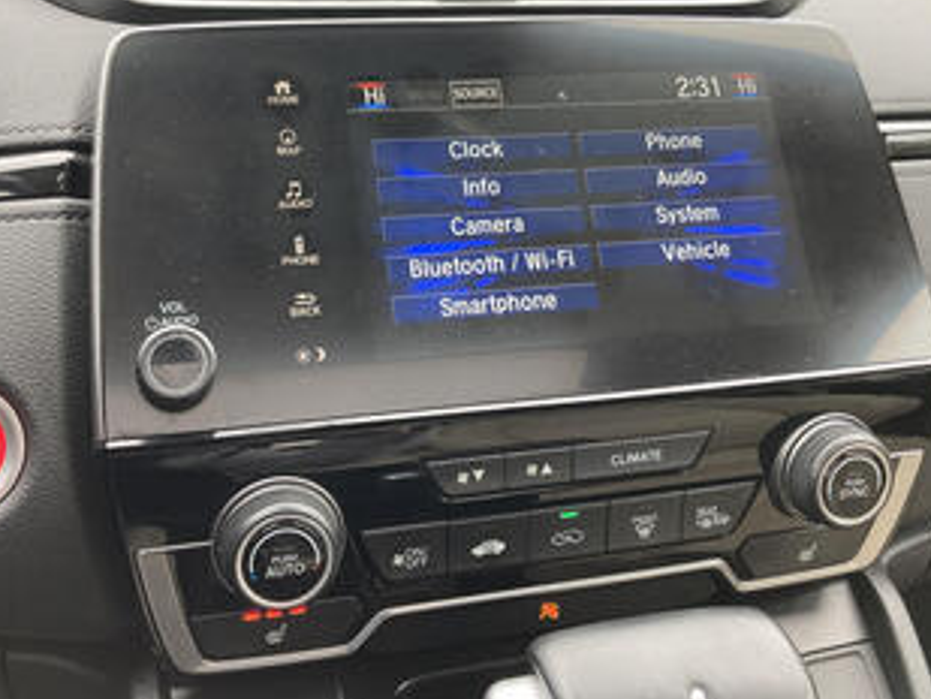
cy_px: 258
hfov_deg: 48.9
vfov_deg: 37.5
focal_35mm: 38
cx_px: 425
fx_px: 1022
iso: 80
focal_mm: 3.99
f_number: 1.8
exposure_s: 1/113
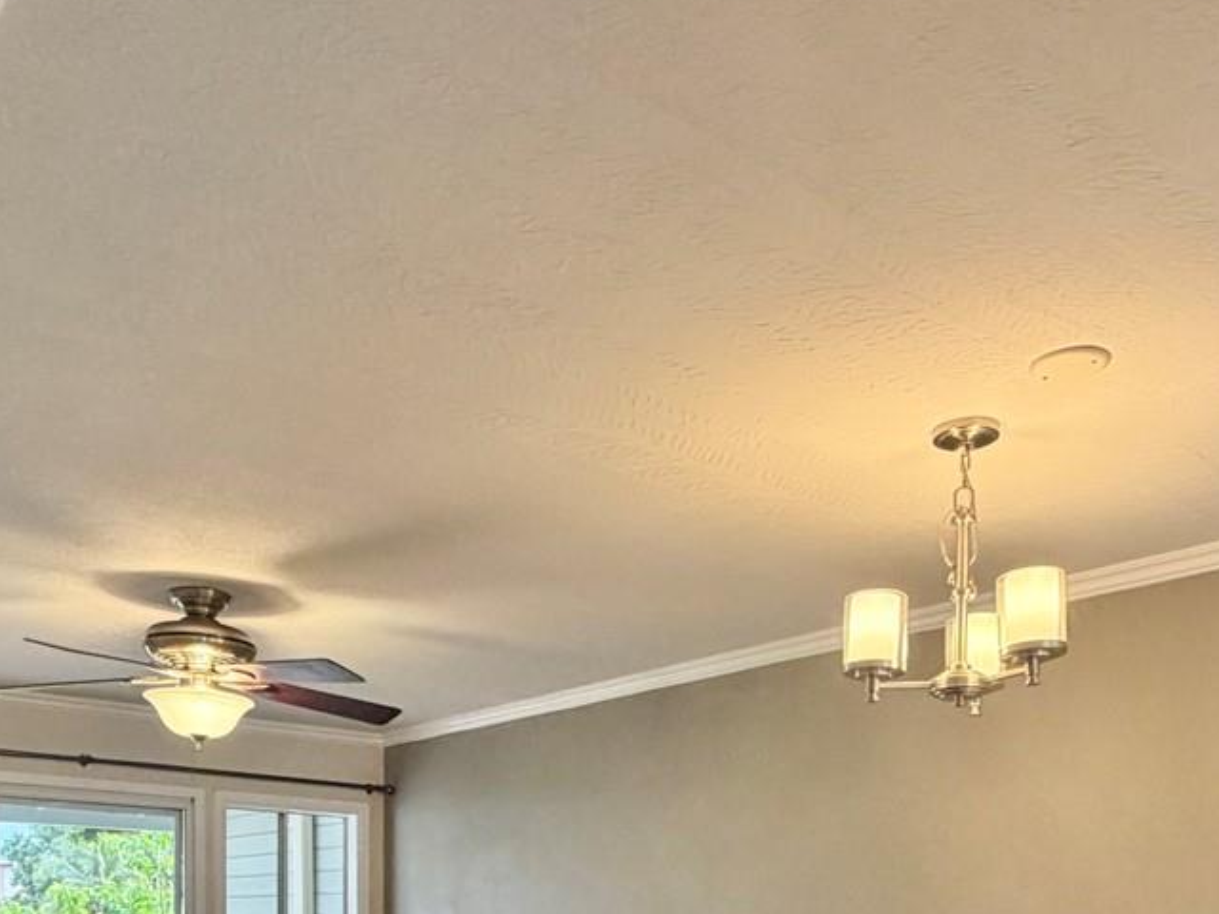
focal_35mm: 35
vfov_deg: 35.2
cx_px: 571
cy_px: 992
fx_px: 1233
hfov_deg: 52.6
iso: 200
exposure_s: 1/60
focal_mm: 2.22
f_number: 2.2
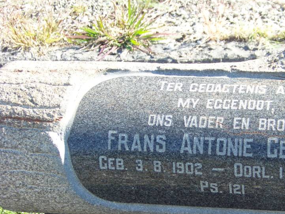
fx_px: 848
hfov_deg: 18.9
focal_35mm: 103
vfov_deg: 14.4
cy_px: 141
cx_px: 218
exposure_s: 1/200
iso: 64
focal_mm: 10.5
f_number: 3.2
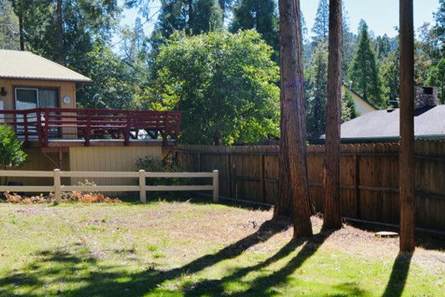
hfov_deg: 37.9
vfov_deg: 25.8
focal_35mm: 52
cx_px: 281
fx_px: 643
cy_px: 201
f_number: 8
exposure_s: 1/250
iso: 200
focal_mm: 18
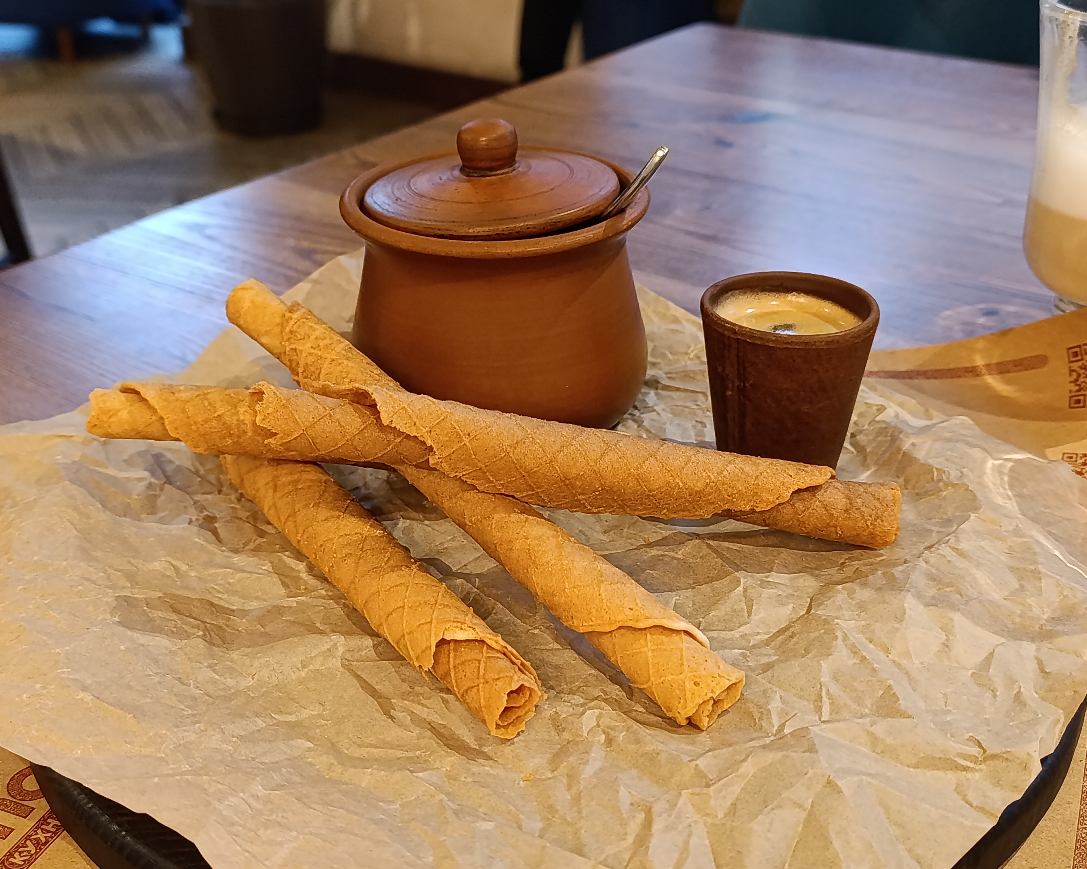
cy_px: 438
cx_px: 533
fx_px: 1415
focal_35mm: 44
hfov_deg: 42.0
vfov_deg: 34.1
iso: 1250
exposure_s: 1/33.3
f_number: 1.6
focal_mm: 6.14
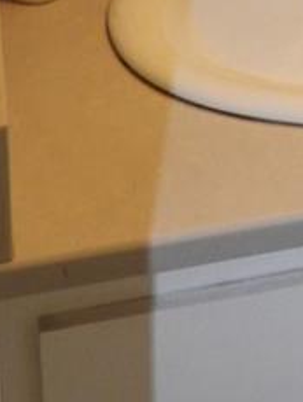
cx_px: 632
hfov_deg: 10.7
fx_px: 1456
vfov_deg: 14.2
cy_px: -281
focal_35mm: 125
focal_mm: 4.3
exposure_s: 1/30
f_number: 2.8
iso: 160
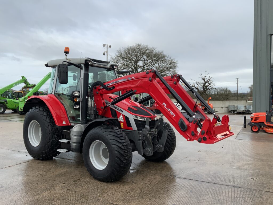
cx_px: 136
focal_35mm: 29
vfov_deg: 48.2
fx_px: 229
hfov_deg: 61.7
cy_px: 102
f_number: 1.8
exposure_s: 1/674
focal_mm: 3
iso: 16
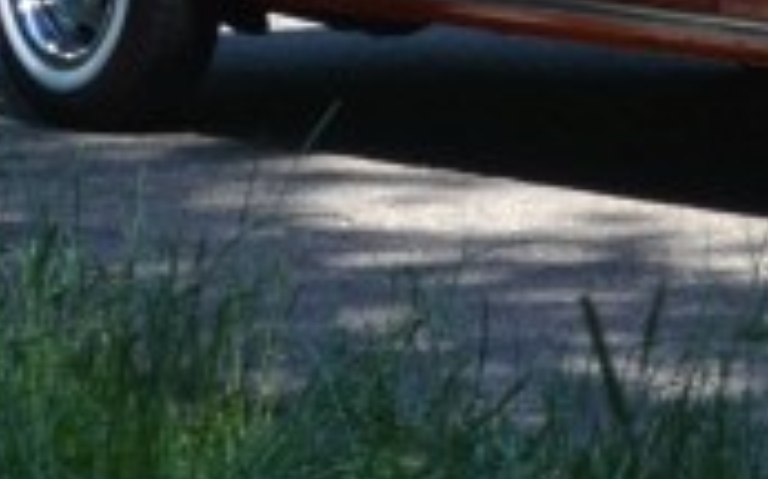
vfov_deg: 3.1
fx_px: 8872
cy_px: -579
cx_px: 1159
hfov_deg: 4.9
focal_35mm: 424
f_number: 6.3
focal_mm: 48
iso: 100
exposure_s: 1/160
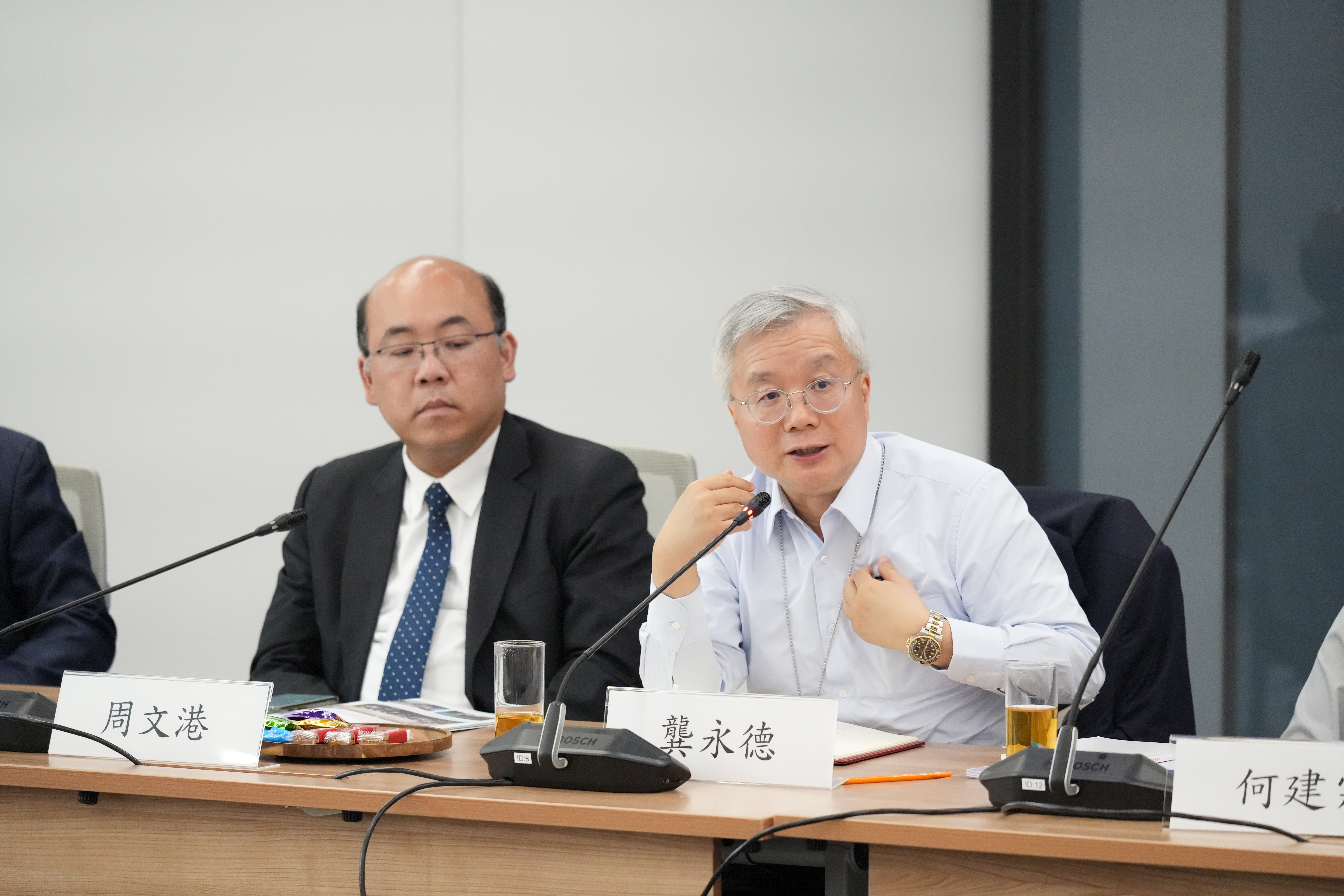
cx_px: 672
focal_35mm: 161
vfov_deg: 8.5
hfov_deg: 12.8
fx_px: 6010
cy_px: 448
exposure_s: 1/250
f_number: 4
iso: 10000
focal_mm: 161
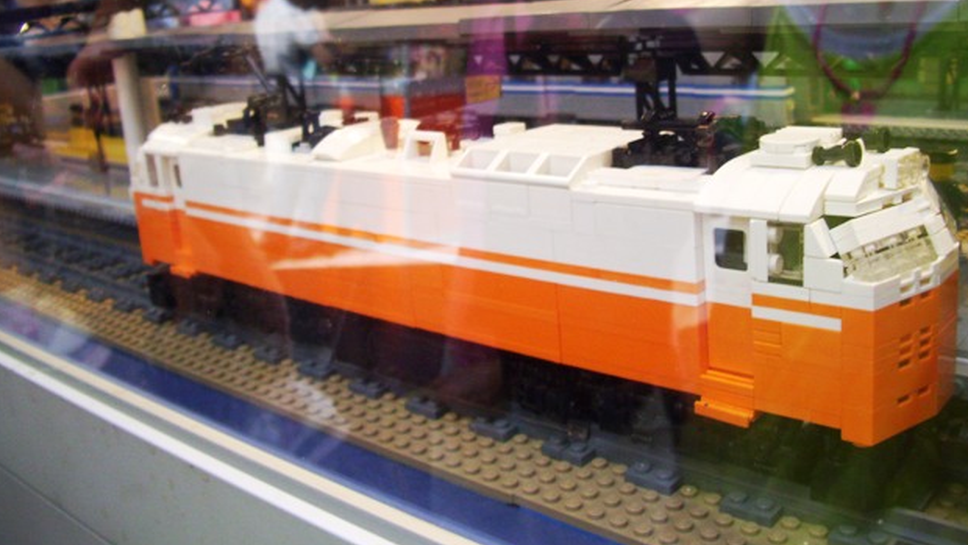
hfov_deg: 55.3
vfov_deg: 32.8
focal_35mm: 36
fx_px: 924
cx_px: 492
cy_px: 234
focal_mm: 5.7
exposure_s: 1/15
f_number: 2.9
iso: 160
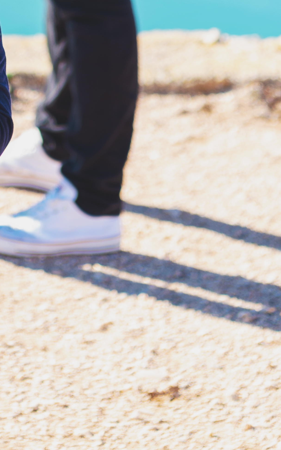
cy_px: -162
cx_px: -16
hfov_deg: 5.9
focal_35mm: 220
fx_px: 2696
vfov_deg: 9.3
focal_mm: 70
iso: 100
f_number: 3.5
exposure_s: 1/250
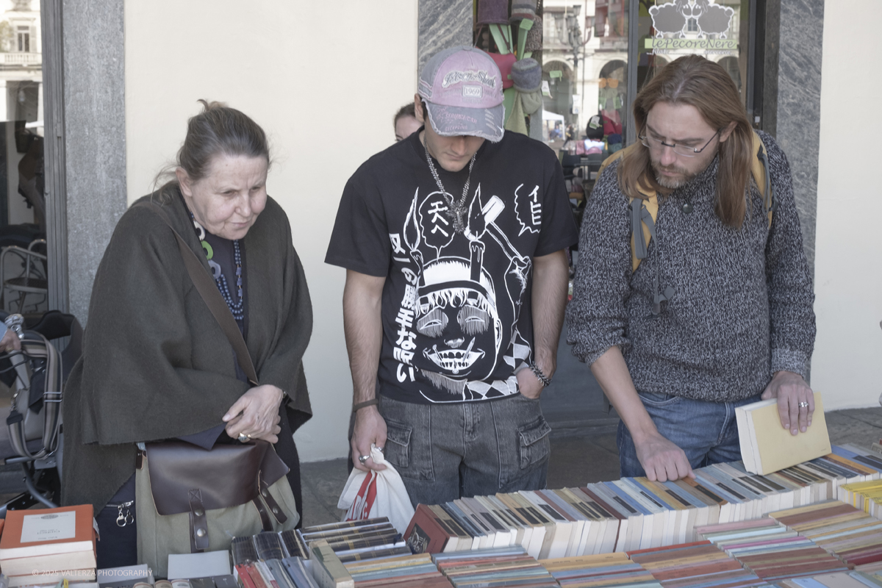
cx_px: 441
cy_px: 294
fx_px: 1200
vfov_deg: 27.5
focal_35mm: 49
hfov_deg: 40.3
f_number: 5.6
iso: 640
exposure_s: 1/125
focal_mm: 32.5
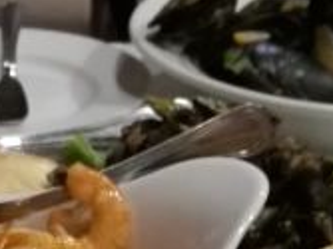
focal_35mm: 113
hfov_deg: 17.1
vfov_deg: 11.8
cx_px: 16
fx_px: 1086
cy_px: 487
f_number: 2.2
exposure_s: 1/20
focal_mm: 4.5
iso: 640
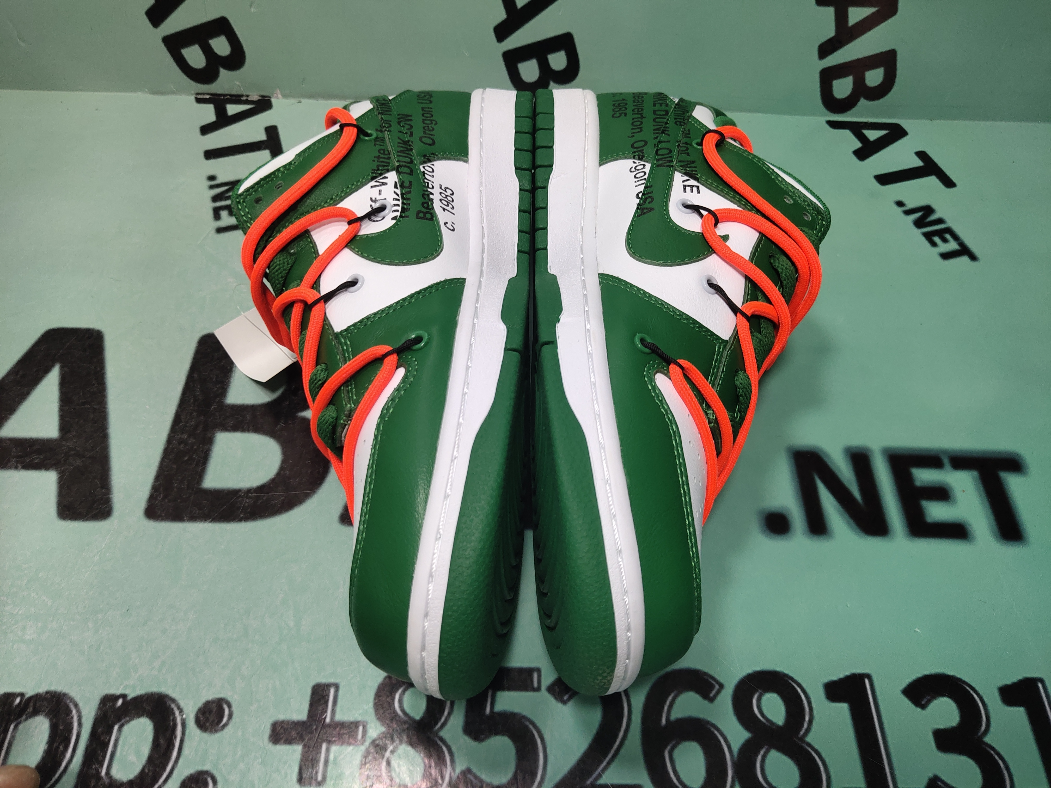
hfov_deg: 60.0
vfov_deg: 46.8
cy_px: 394
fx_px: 911
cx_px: 526
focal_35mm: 30
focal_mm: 4.35
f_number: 1.79
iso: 70
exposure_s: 1/100
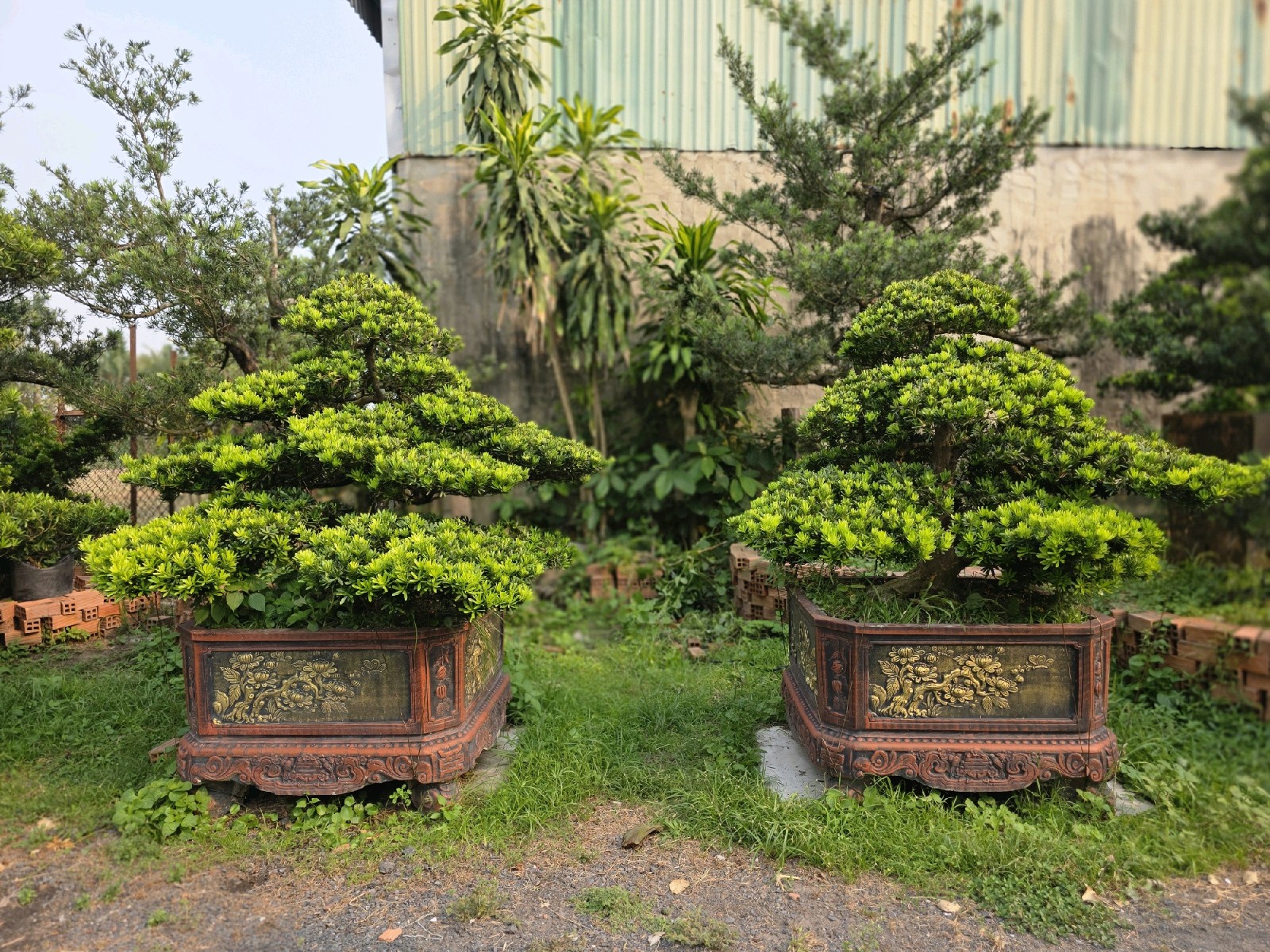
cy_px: 476
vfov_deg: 58.9
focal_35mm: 23
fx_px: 844
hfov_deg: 73.9
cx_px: 635
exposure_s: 1/2000
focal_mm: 6.3
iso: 80
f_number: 1.7
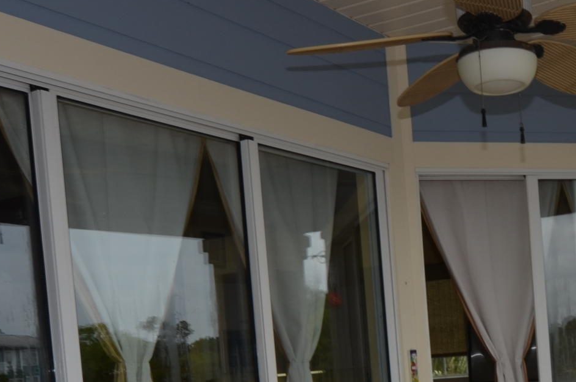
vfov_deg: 23.5
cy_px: 388
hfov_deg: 34.3
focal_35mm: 55
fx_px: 875
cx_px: 525
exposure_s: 1/200
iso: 100
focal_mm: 11.5
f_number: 7.1
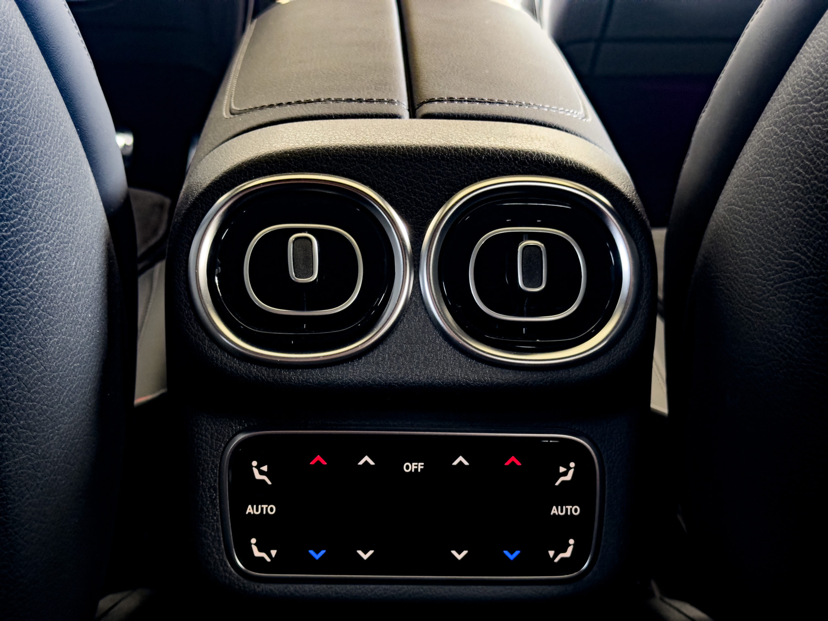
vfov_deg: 30.3
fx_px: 1148
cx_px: 414
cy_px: 310
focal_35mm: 48
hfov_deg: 39.7
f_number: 1.8
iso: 640
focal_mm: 6.86
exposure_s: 1/30
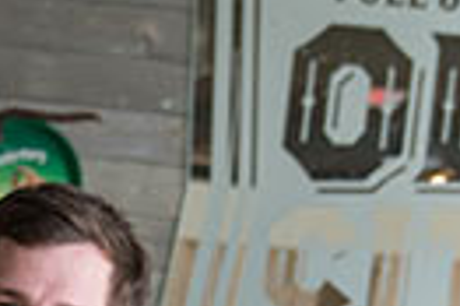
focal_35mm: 151
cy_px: 480
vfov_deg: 8.8
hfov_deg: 13.5
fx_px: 1927
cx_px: 81
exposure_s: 1/250
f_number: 2.8
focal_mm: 34
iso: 800
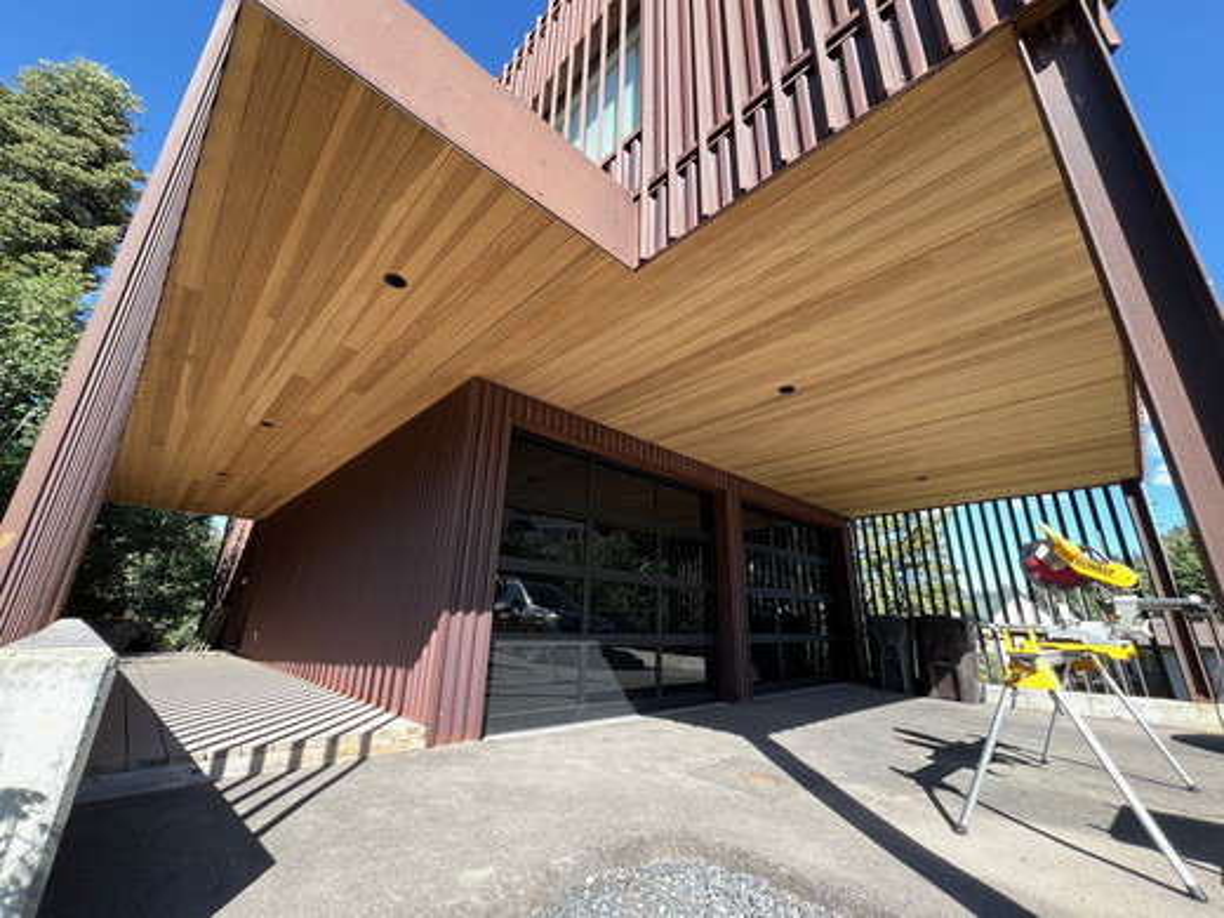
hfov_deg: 106.2
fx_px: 460
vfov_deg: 89.9
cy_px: 459
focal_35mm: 13
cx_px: 612
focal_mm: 1.57
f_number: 1.8
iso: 32
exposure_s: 1/117
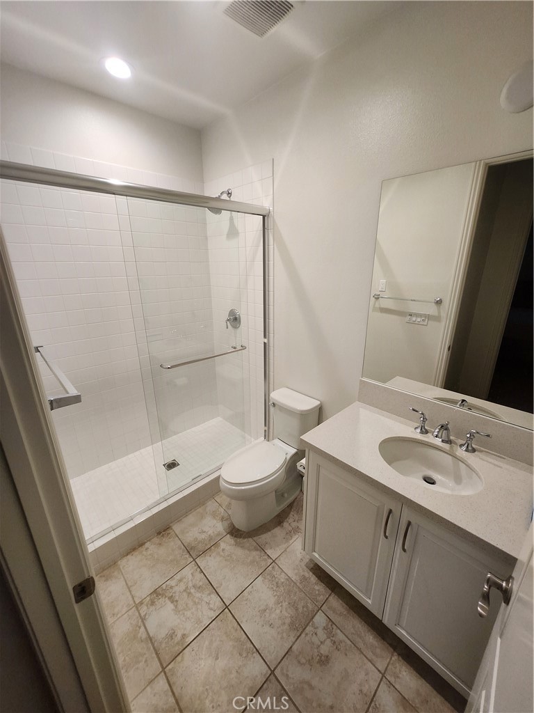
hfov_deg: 89.9
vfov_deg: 106.2
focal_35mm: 13
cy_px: 356
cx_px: 267
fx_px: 267
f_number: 2.2
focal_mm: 1.74
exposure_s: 1/60
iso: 160
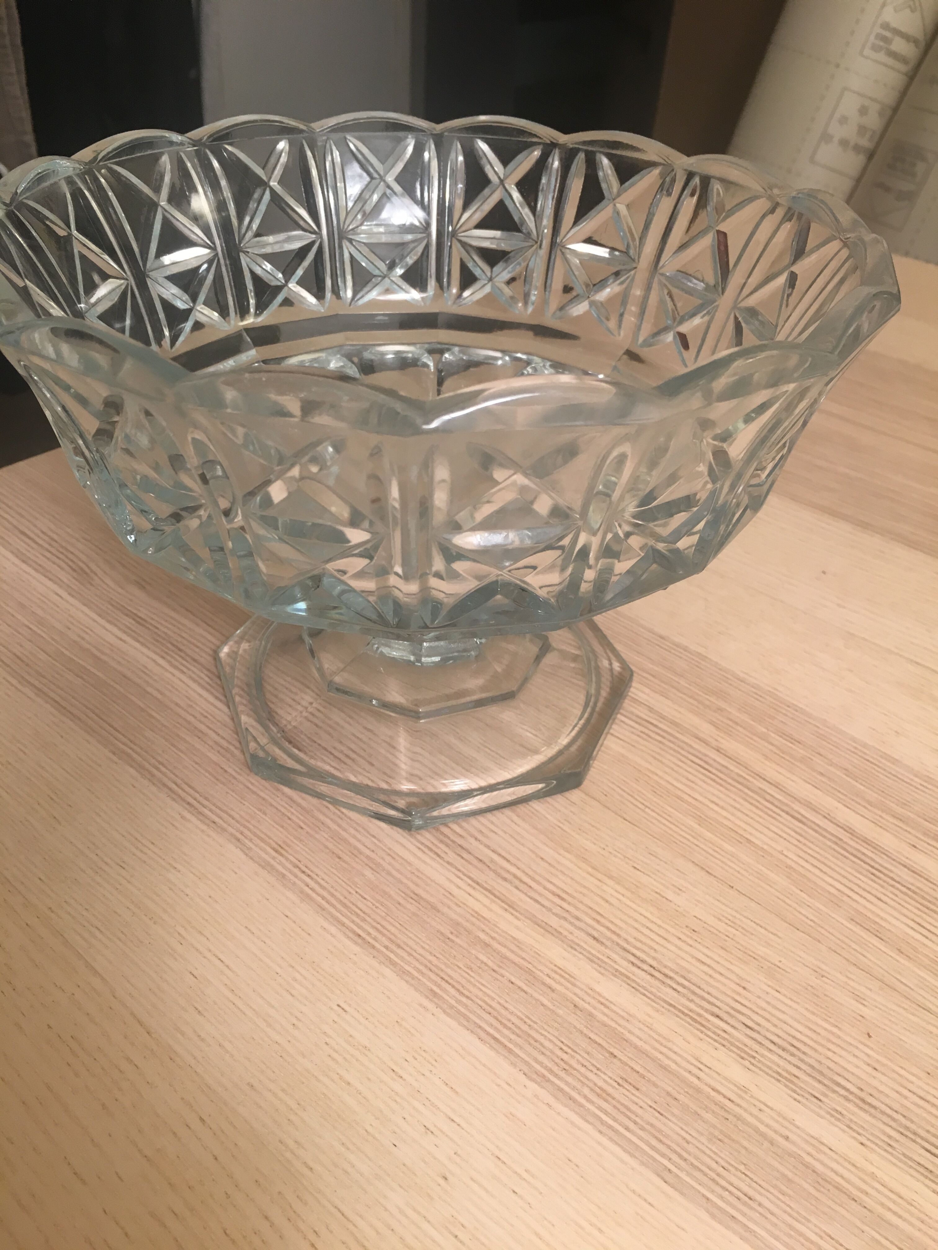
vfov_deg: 61.7
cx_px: 469
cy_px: 625
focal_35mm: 29
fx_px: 1048
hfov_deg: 48.2
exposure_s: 1/33
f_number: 2.2
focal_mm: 4.15
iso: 80
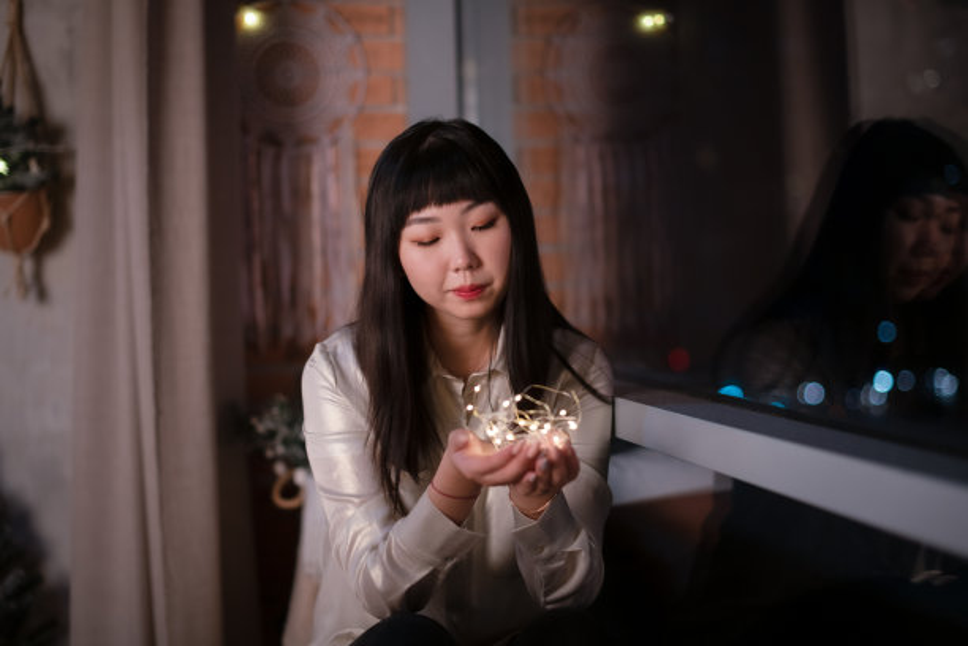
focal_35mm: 50
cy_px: 323
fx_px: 1344
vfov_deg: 27.0
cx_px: 484
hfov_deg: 39.6
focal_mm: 50
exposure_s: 1/60
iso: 125
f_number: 2
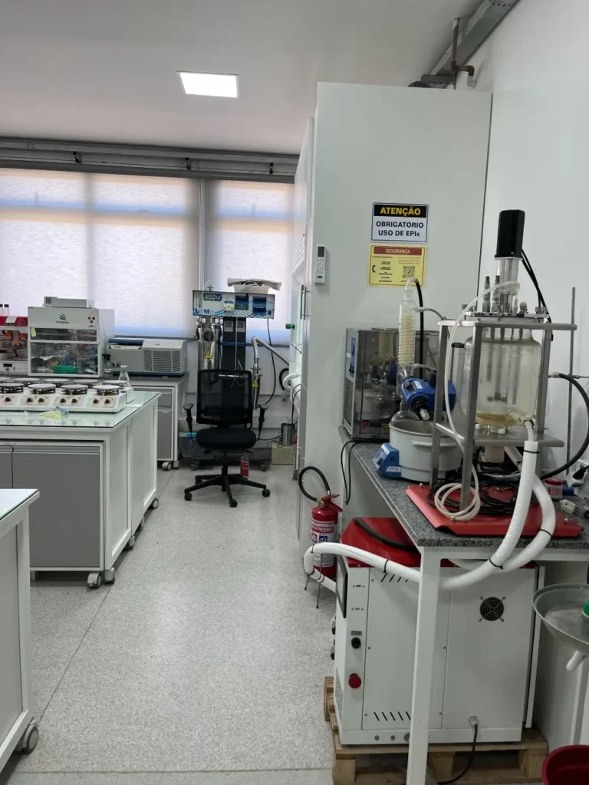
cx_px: 294
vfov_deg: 67.3
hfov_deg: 53.1
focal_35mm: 26
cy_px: 392
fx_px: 590
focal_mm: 5.1
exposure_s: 1/122
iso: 50
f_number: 1.6
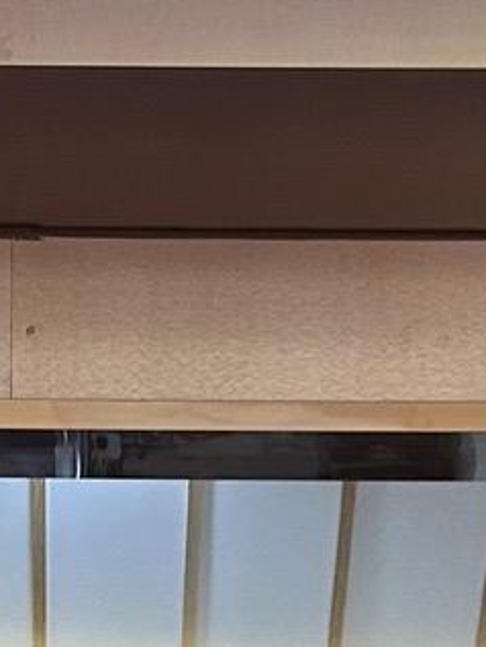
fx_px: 3068
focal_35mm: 164
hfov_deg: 9.0
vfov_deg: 11.5
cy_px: 998
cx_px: 104
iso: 100
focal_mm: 5.7
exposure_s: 1/100
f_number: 1.5
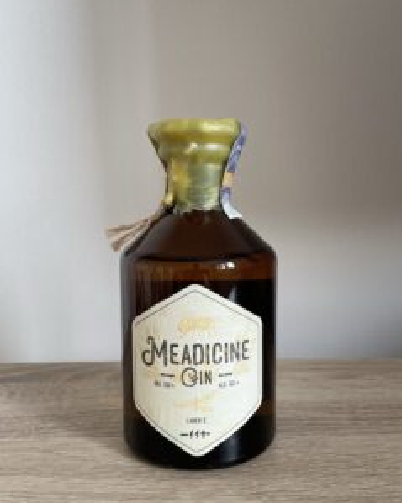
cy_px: 266
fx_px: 506
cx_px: 212
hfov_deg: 43.3
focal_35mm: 34
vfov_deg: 52.8
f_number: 1.6
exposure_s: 1/121
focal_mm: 4.2
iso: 125
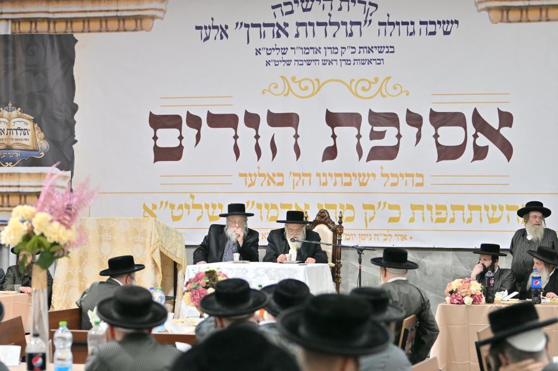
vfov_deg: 13.0
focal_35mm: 105
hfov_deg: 19.5
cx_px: 279
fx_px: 1627
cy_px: 186
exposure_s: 1/320
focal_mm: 70
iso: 400
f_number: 2.8
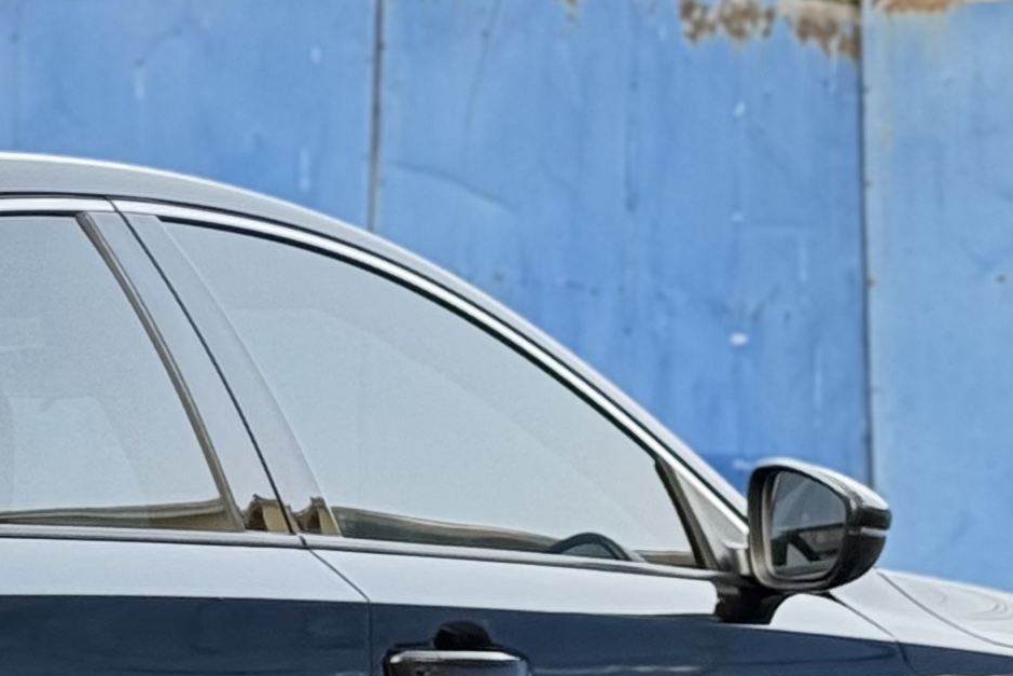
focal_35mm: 180
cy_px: 344
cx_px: -483
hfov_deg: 11.0
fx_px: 5065
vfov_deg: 7.6
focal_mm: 6.76
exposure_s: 1/194
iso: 100
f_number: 1.78
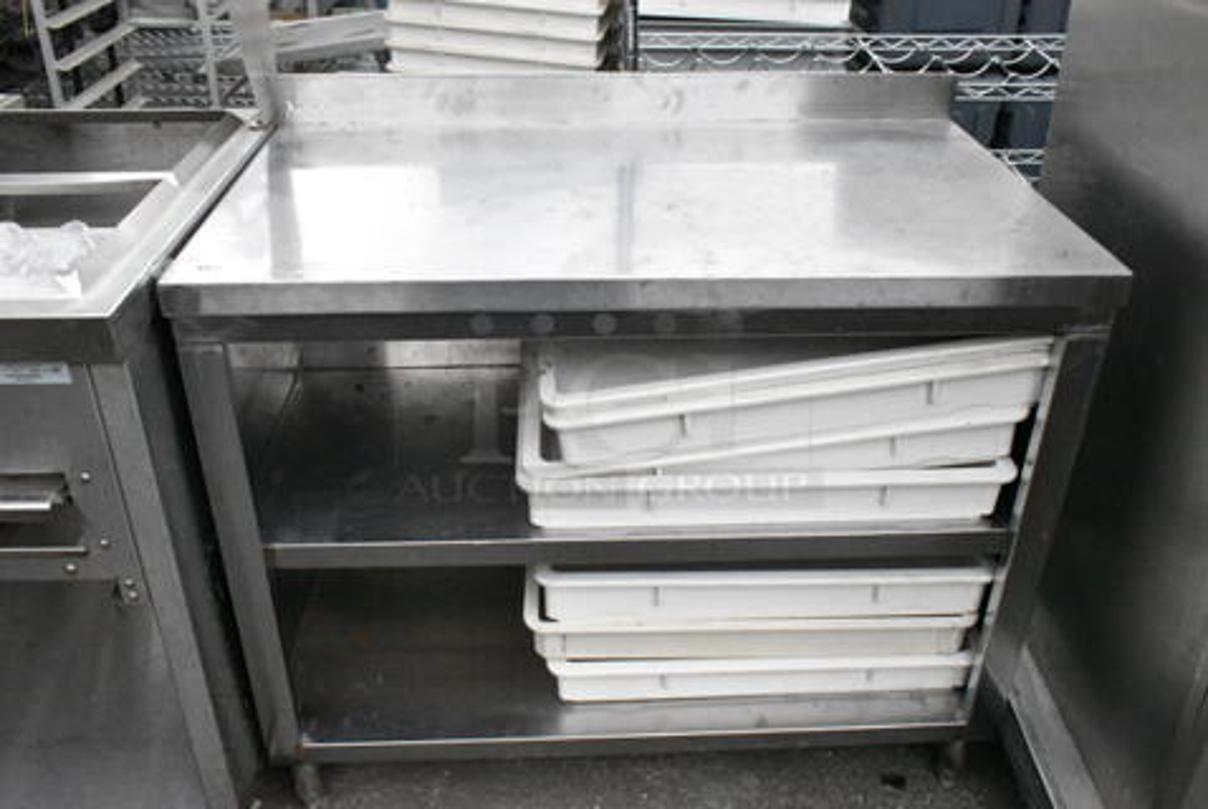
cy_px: 404
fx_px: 1058
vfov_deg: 41.8
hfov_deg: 59.4
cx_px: 604
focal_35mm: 32
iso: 6400
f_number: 14
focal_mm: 21
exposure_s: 1/800
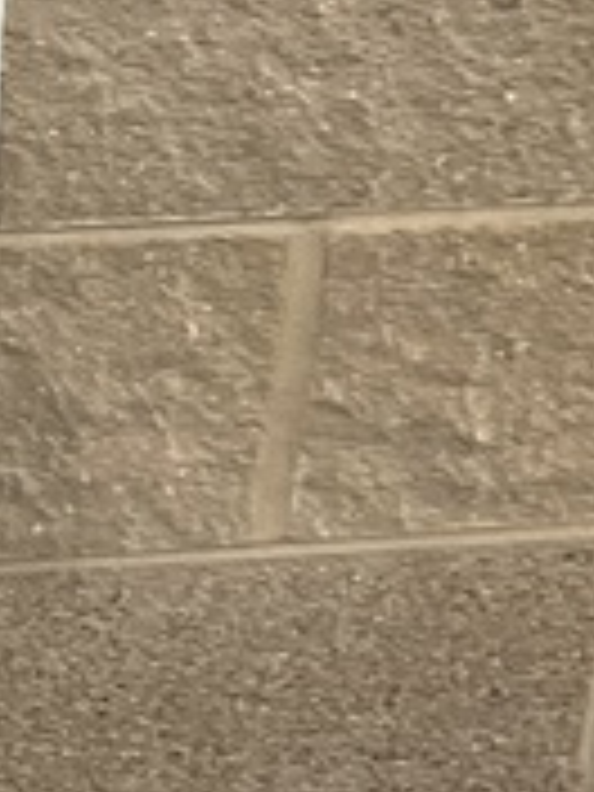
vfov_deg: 11.9
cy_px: -702
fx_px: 3455
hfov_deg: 8.7
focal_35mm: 151
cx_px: -945
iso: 250
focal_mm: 4.2
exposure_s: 1/60
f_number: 1.6
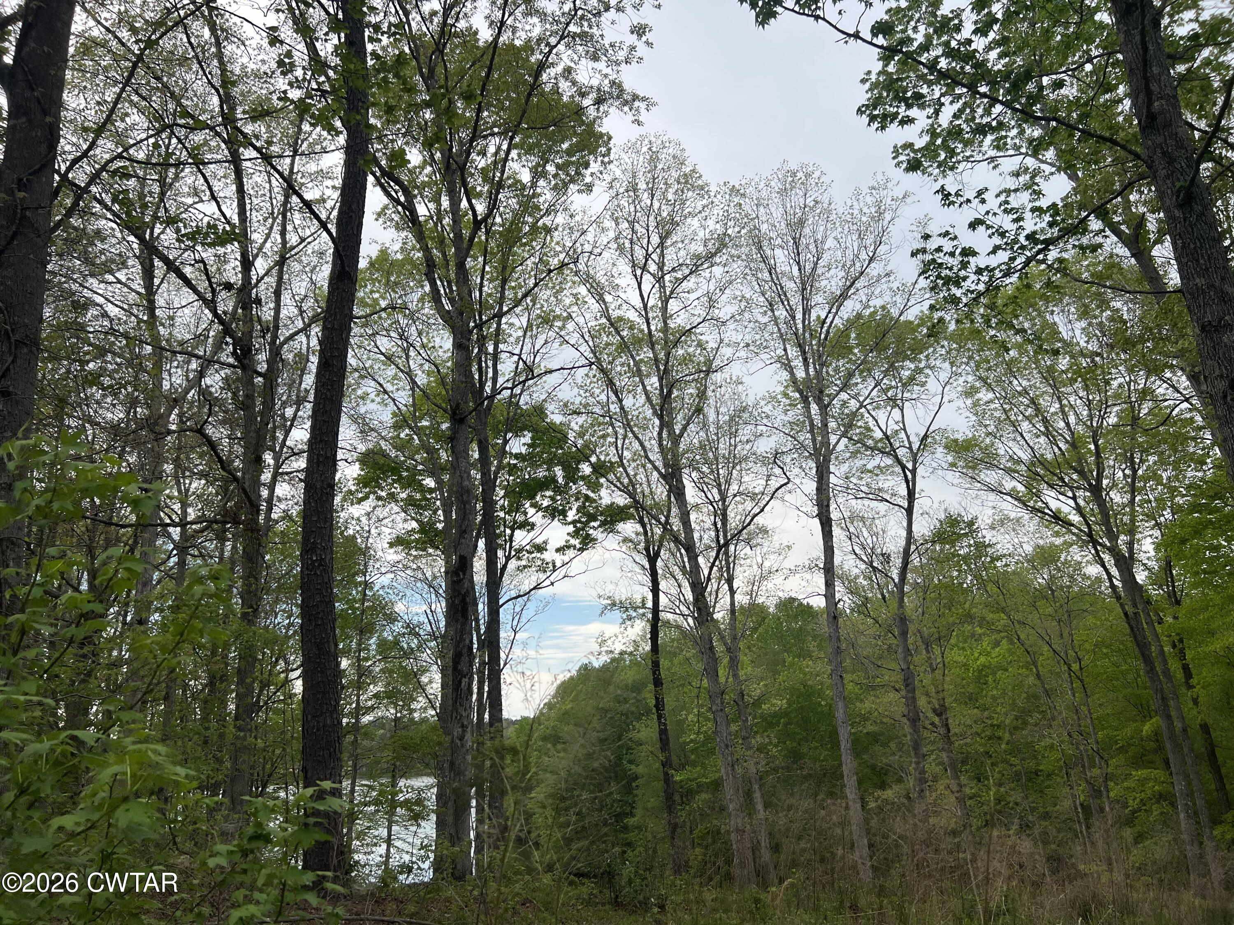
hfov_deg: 67.3
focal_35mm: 26
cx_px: 617
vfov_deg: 53.1
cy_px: 462
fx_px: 927
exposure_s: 1/3460
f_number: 1.5
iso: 50
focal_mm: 5.7
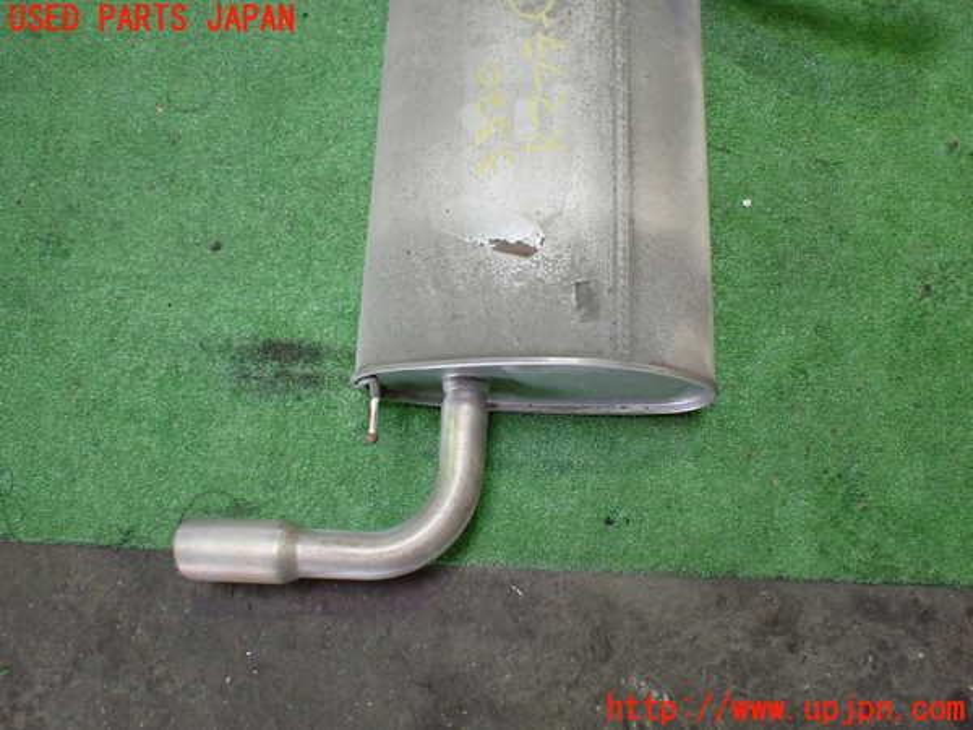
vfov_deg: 46.8
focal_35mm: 30
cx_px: 486
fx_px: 843
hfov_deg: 60.0
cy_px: 365
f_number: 2.3
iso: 800
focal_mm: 5.4
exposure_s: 1/125
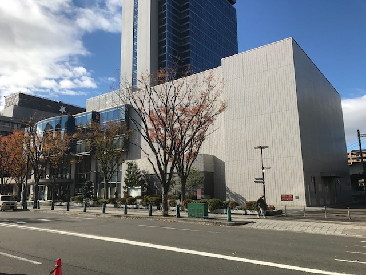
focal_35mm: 28
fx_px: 296
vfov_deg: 49.7
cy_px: 138
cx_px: 183
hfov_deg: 63.4
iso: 20
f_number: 1.8
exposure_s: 1/2994
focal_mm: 3.99
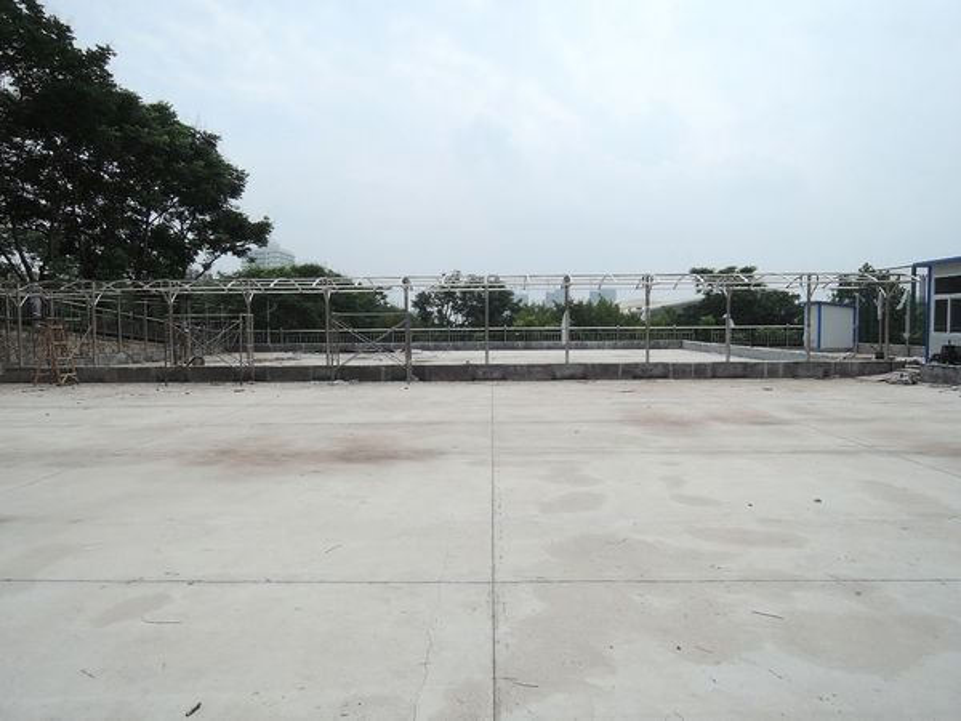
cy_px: 360
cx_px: 480
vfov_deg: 56.8
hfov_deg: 71.6
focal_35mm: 24
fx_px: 666
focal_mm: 5.1
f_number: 2.8
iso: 80
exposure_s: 1/250
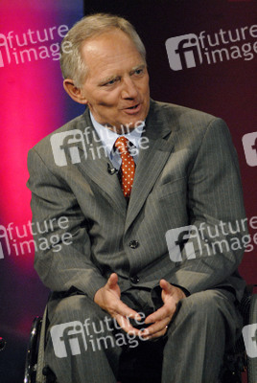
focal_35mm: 450
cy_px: 192
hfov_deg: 3.1
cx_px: 128
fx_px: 4802
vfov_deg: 4.6
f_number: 5.6
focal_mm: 300
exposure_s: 1/100
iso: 1250
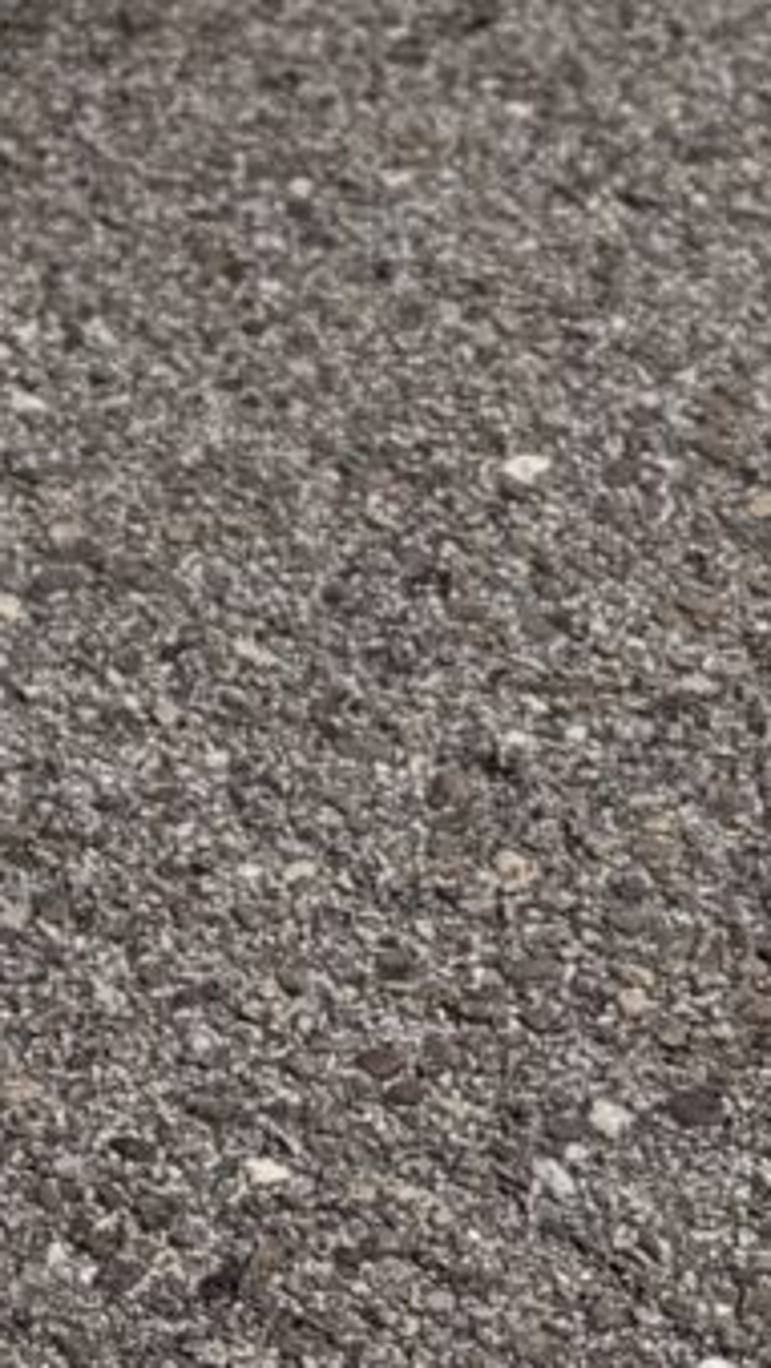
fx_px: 5372
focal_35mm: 148
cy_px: -1098
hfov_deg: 7.4
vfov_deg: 13.1
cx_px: -1340
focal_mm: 6.76
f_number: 1.78
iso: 80
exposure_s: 1/17544
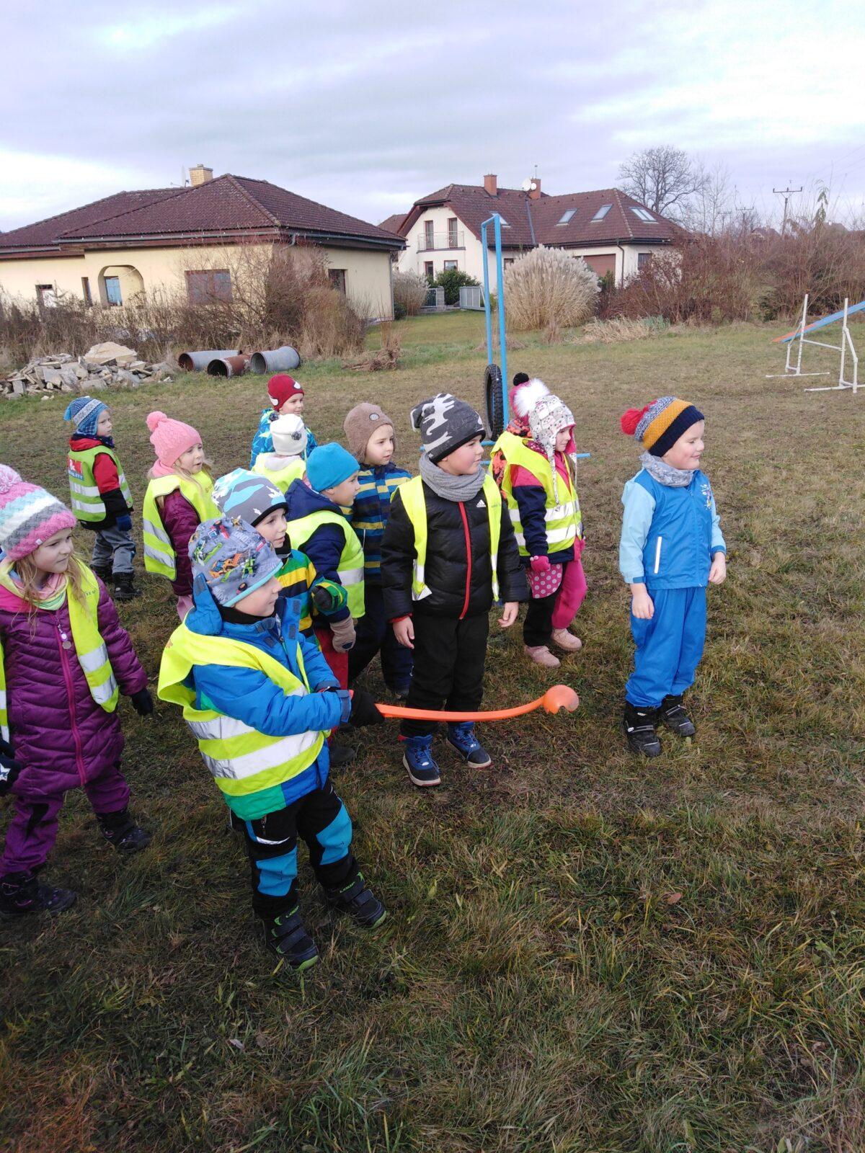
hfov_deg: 53.1
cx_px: 432
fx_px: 866
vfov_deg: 67.3
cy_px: 576
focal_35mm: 26
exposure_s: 1/232
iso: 100
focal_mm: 3.46
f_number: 2.2
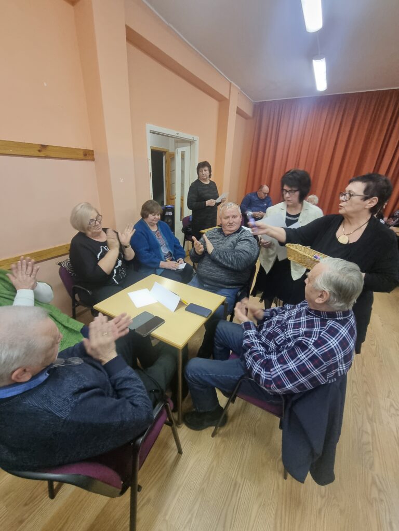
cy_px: 266
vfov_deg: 106.2
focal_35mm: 13
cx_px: 200
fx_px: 200
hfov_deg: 89.9
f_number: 2.2
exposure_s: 1/33
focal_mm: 2.2
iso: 320
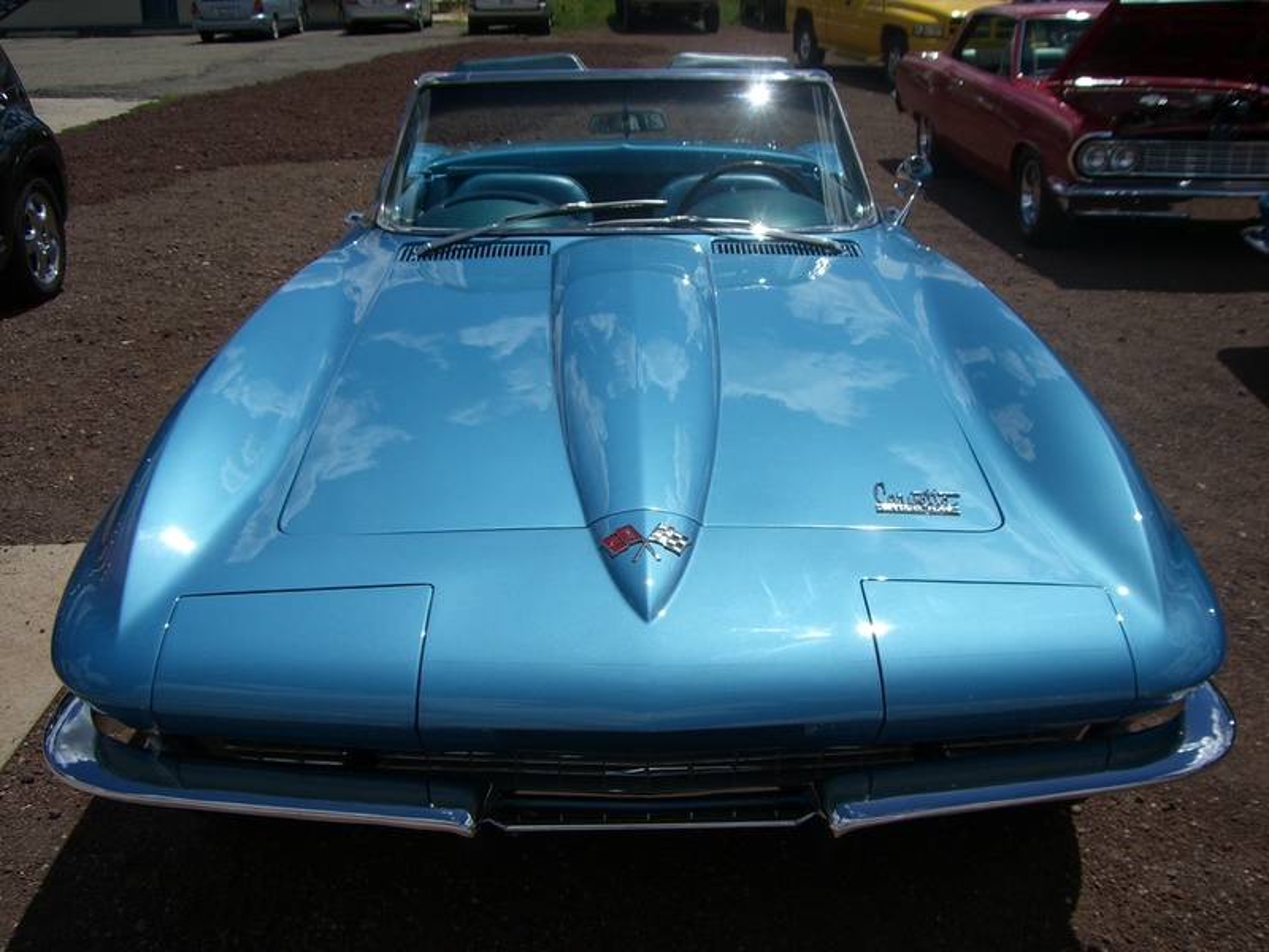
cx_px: 634
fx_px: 1393
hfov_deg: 49.0
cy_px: 476
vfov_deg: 37.7
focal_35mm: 38
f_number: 4.3
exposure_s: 1/1600
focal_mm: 6.2
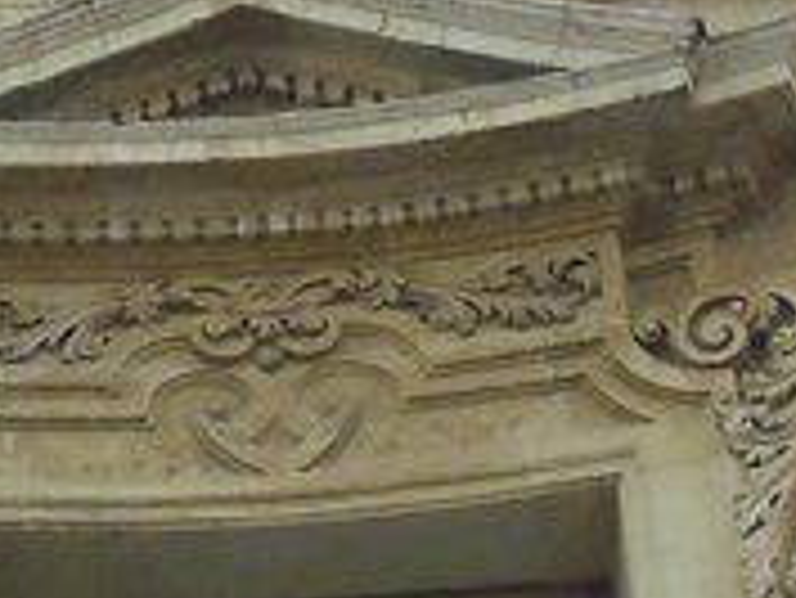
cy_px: -229
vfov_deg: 6.7
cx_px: 90
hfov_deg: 9.0
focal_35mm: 220
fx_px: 5062
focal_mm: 6.2
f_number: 8
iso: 100
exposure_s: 1/80
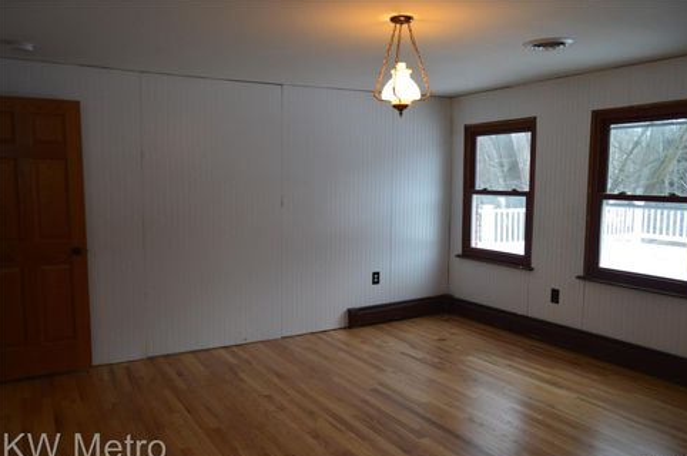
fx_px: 534
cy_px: 235
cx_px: 352
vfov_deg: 46.3
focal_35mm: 28
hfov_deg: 65.5
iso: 800
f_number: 5
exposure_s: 1/60
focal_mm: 18
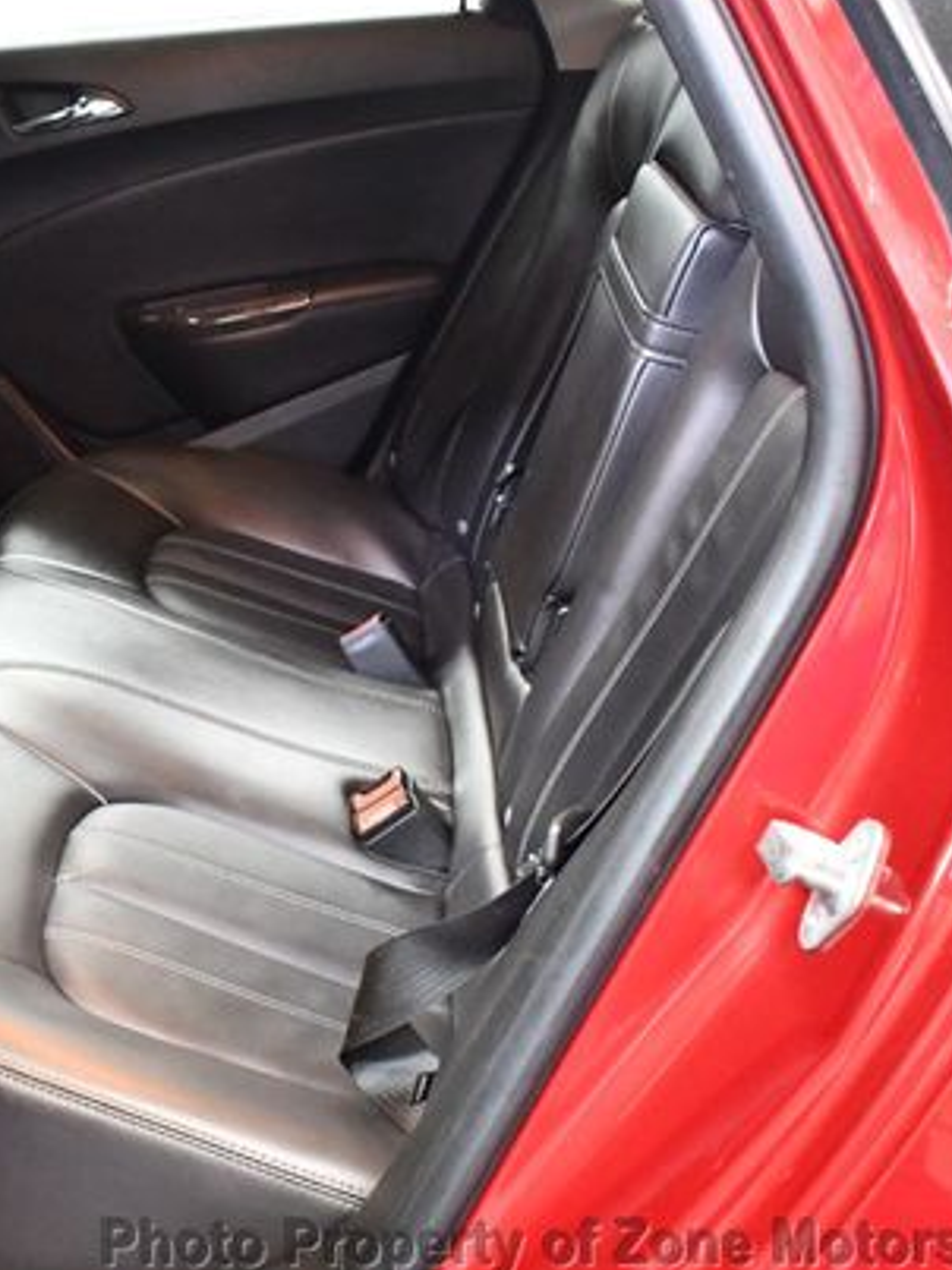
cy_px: 630
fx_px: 2018
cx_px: 63
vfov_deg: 34.9
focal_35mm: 55
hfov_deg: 25.6
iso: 4500
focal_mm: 18
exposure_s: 1/60
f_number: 3.5
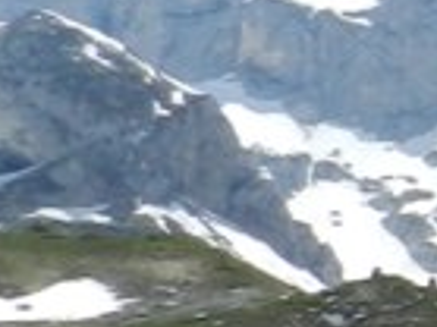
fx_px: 2144
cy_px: 157
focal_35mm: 170
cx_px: 1600
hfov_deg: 8.3
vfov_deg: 8.7
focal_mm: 4
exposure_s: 1/800
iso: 160
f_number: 5
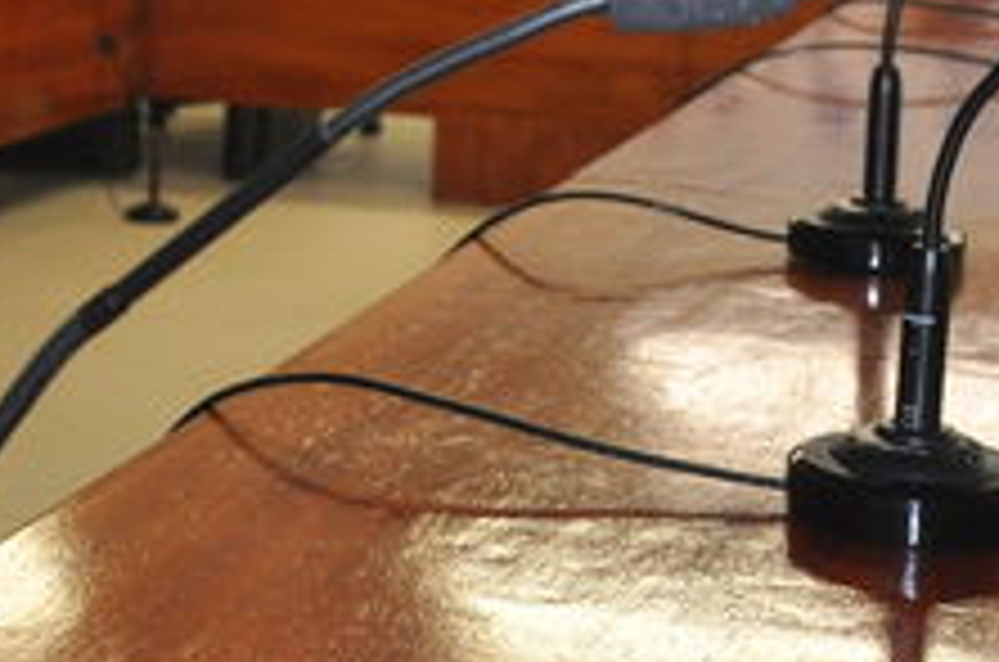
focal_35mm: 124
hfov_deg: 16.4
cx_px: 101
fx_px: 3424
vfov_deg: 10.8
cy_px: -131
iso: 800
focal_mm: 25
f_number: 4
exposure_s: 1/80
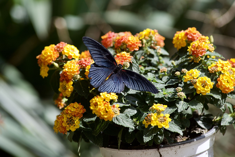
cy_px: 78
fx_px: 1174
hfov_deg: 11.4
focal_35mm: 180
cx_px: 118
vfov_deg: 7.6
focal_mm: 180
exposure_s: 1/800
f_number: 5.6
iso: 400
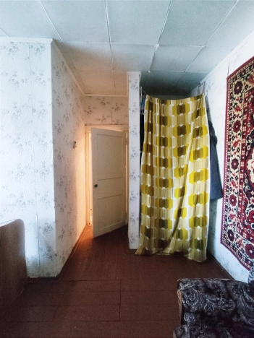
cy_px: 169
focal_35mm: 15
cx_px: 127
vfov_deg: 98.2
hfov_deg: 81.7
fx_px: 147
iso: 599
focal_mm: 1.6
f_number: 2.2
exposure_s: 1/25
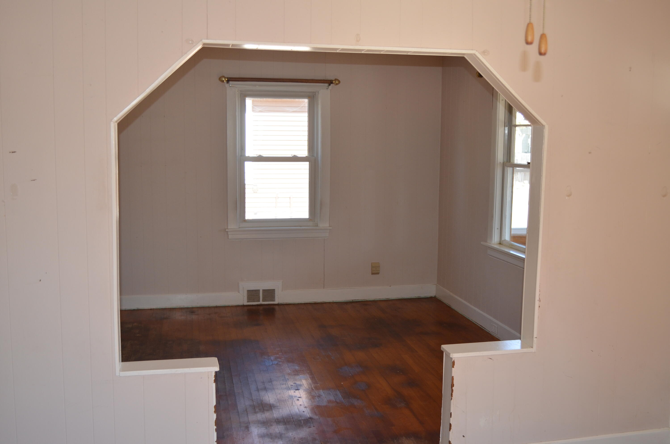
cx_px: 335
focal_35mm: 36
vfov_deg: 36.7
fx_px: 669
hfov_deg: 53.2
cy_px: 222
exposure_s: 1/125
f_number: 4
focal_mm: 24
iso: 400
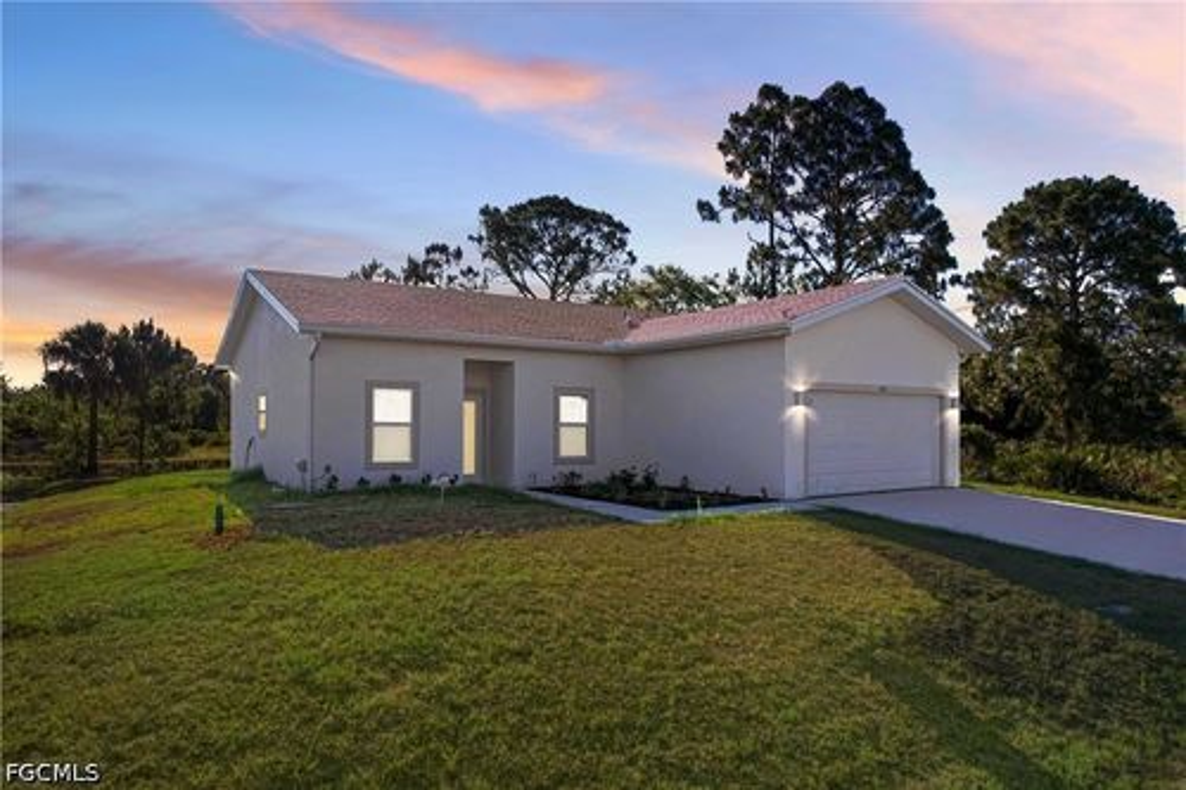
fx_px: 724
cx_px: 593
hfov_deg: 78.6
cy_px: 395
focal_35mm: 22
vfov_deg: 57.2
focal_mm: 8.38
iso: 100
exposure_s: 1/640
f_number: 2.8
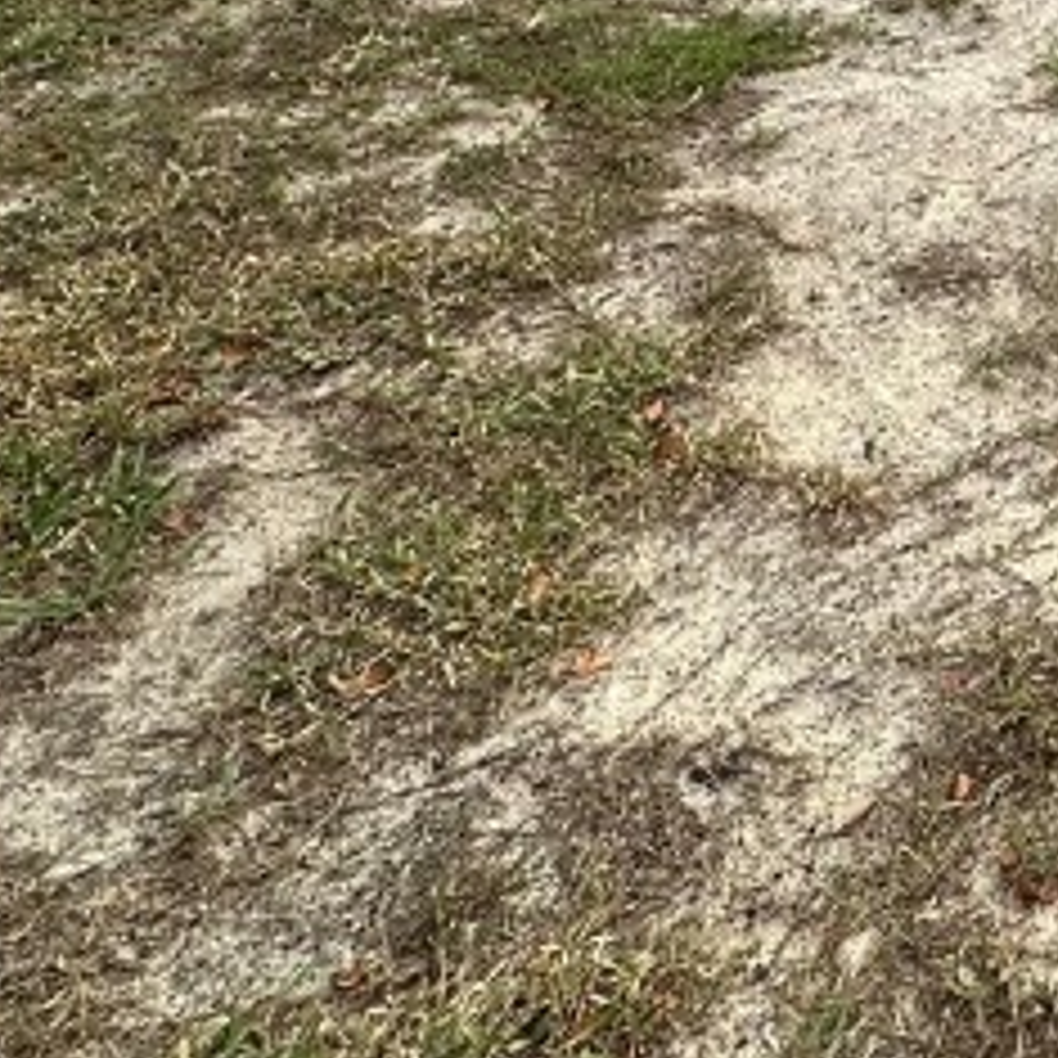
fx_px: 1867
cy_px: -374
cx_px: 1733
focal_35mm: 54
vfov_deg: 26.2
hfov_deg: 23.0
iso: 50
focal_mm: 2.22
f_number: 2.2
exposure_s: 1/1014
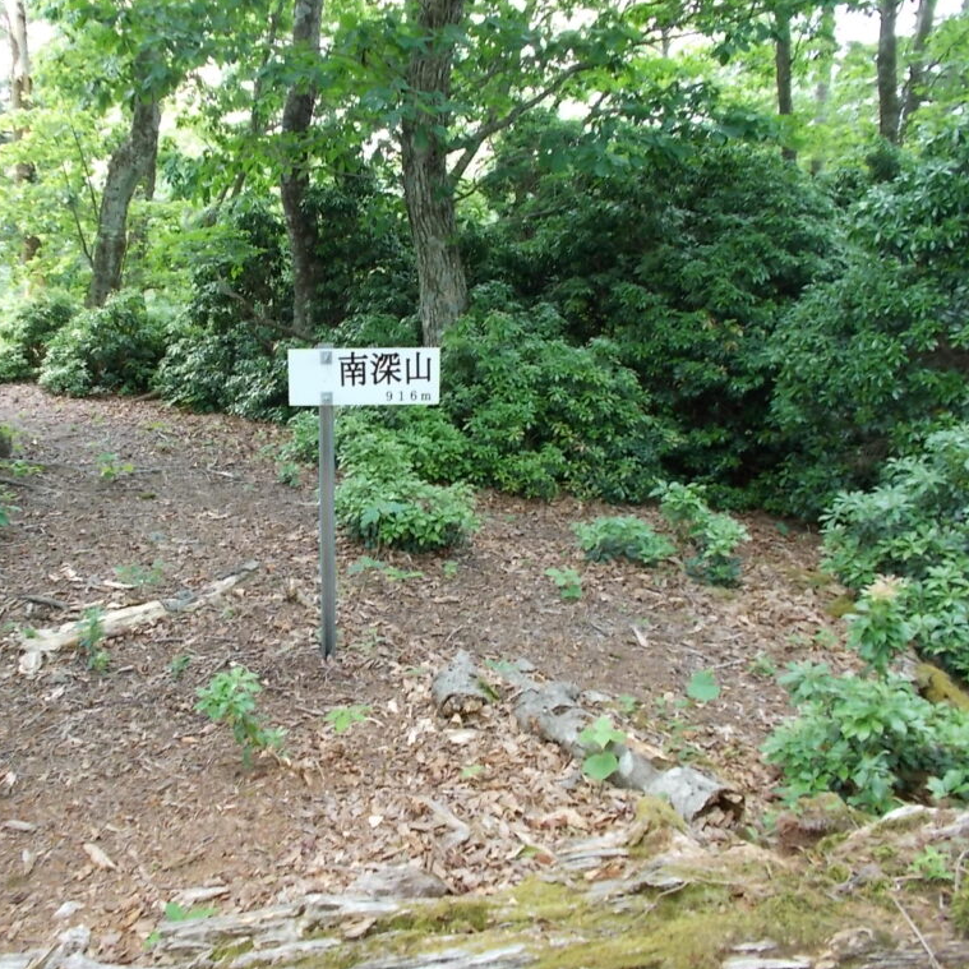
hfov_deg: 51.7
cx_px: 336
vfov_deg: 52.5
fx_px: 982
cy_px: 483
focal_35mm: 31
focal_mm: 4.6
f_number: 3.2
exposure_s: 1/25
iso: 100
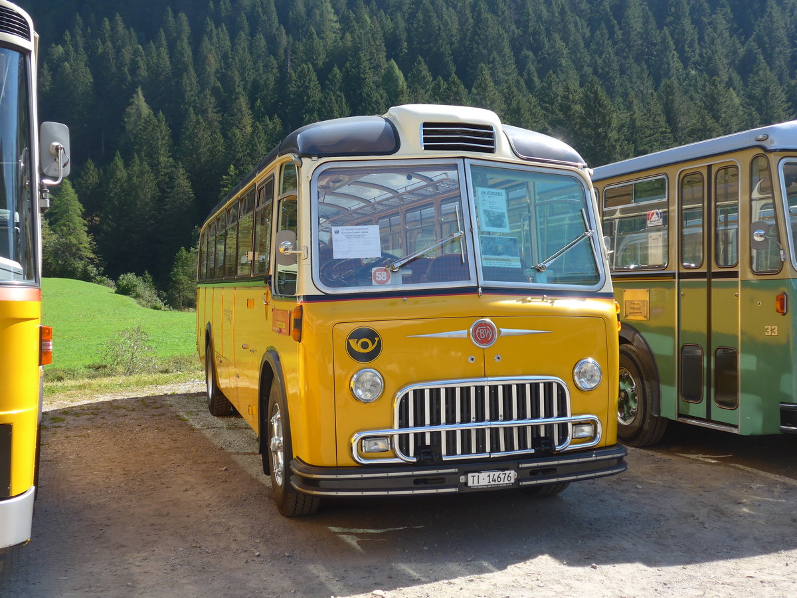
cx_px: 398
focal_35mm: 39
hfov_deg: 47.9
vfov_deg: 36.8
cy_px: 299
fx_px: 898
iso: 80
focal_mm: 8
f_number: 2.8
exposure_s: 1/640
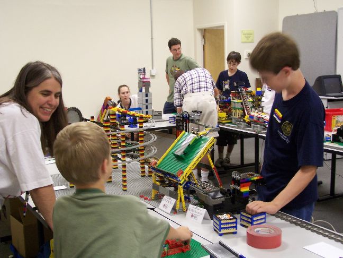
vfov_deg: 30.3
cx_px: 172
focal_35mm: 48
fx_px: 476
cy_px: 129
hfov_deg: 39.7
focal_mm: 8
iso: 140
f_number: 3
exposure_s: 1/13
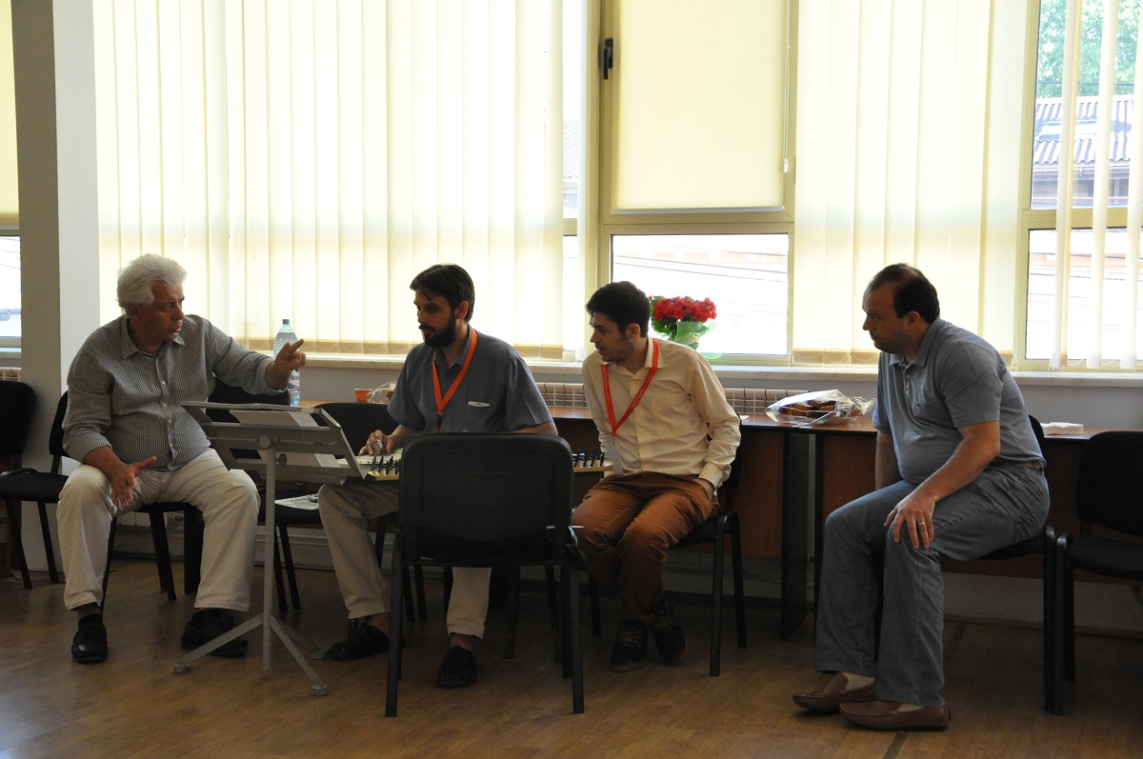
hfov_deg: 41.2
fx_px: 1522
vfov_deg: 28.0
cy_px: 380
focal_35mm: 48
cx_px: 572
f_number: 4.2
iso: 2000
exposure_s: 1/60
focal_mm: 32
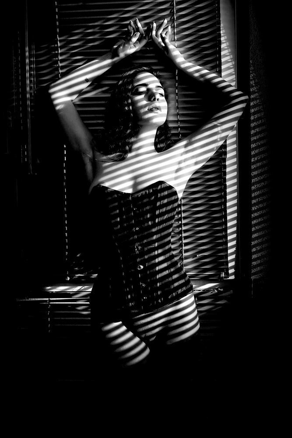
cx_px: 146
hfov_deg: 30.5
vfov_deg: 44.5
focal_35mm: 44
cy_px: 219
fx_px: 535
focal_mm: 44
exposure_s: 1/2000
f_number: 4
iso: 400
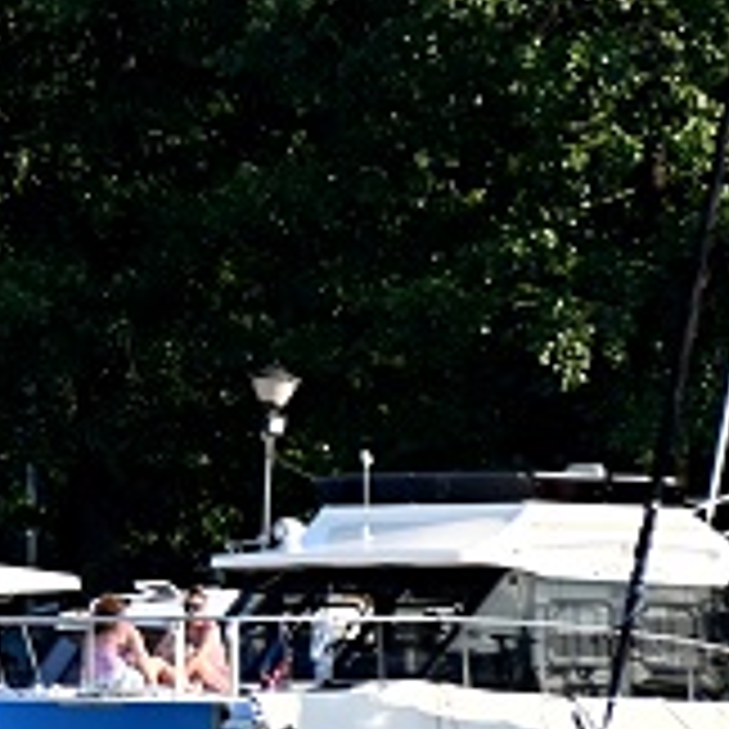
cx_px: -1116
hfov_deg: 1.2
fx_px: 35668
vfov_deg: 1.2
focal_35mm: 1497
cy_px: 274
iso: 280
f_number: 5.6
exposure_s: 1/500
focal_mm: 300
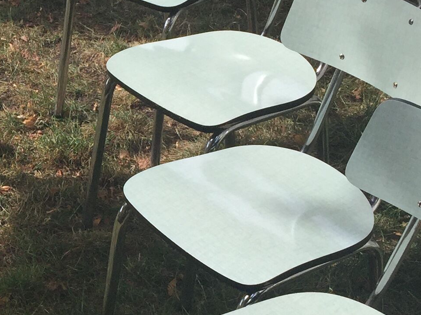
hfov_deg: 18.8
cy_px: 188
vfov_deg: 15.1
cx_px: -107
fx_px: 1192
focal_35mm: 98
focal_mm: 4.15
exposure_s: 1/1236
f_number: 2.2
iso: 32
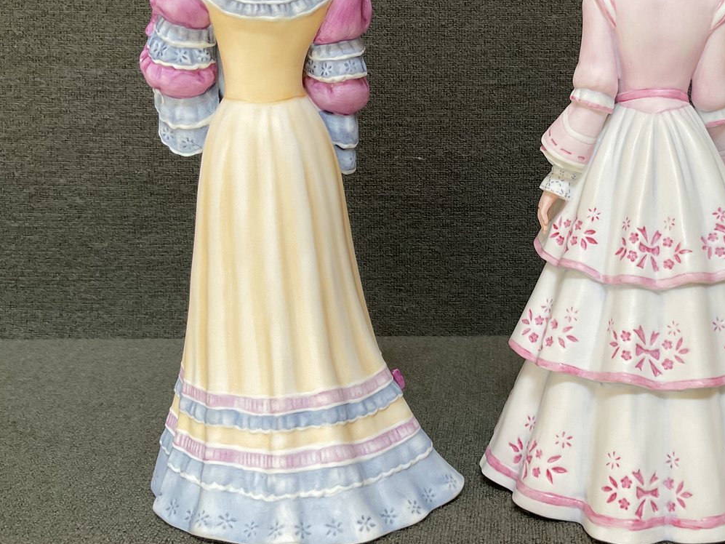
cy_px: 202
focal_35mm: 44
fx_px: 922
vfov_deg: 32.7
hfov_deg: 41.8
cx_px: 533
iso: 50
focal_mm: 3
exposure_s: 1/60
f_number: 1.8
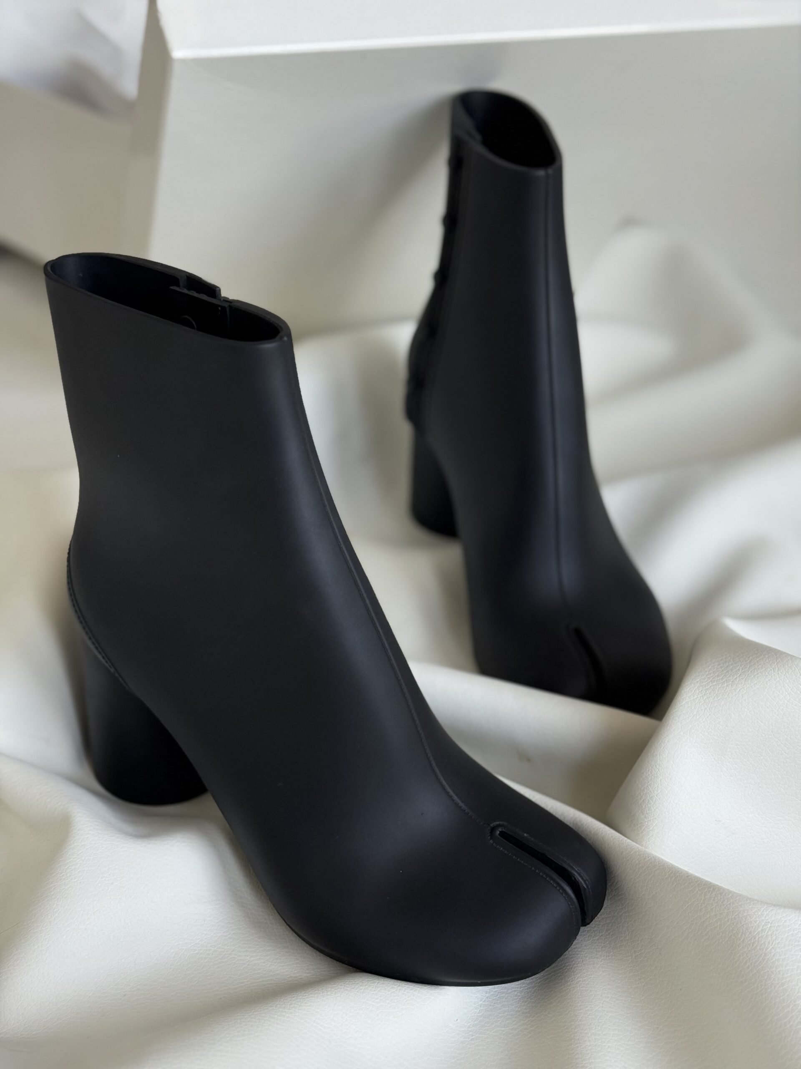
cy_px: 534
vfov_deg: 39.7
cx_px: 400
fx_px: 1481
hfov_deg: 30.3
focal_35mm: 48
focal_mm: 6.76
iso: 125
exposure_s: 1/118
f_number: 1.78
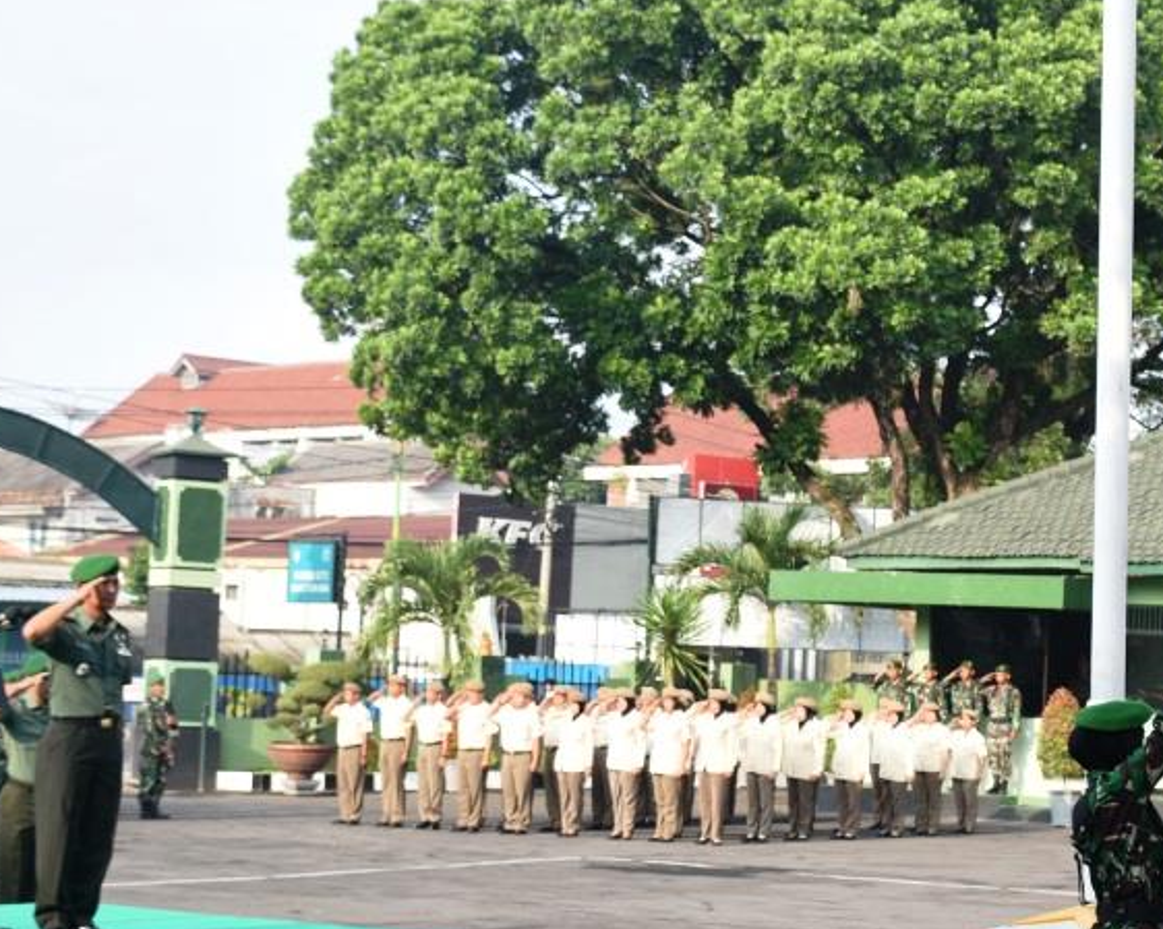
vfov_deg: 19.9
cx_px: 929
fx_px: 2649
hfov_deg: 24.4
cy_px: 485
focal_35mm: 77
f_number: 4
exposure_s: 1/200
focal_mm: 30
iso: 100
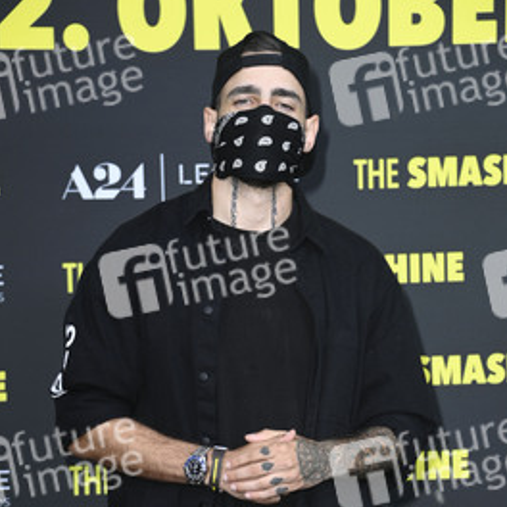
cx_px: 254
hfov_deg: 11.1
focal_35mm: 157
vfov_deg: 11.1
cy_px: 369
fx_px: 2602
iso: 800
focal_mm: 122
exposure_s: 1/250
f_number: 5.6
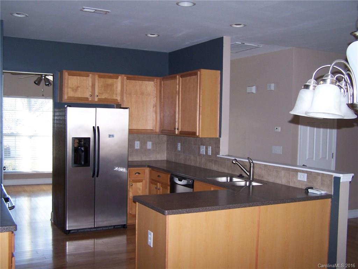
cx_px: 179
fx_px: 393
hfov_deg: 49.0
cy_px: 134
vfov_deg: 37.7
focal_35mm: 38
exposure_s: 1/60
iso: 140
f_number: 2.8
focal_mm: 6.3
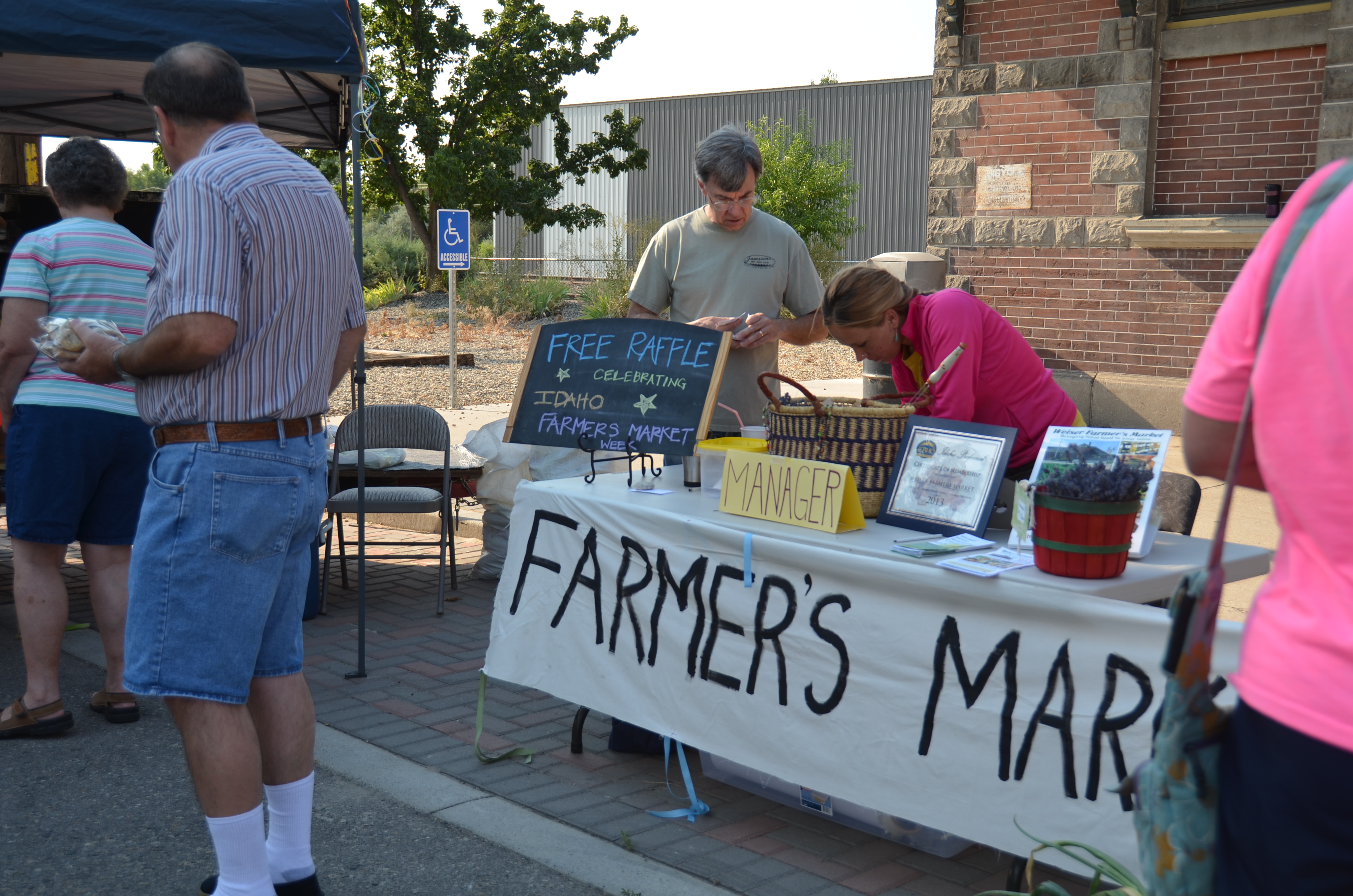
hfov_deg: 46.5
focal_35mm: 42
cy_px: 448
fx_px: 1575
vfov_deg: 31.8
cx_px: 676
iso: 100
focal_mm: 28
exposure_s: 1/400
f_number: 4
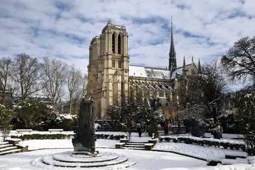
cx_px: 128
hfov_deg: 58.7
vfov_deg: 41.1
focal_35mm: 32
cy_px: 85
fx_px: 227
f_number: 14
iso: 200
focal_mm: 32
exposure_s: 1/250
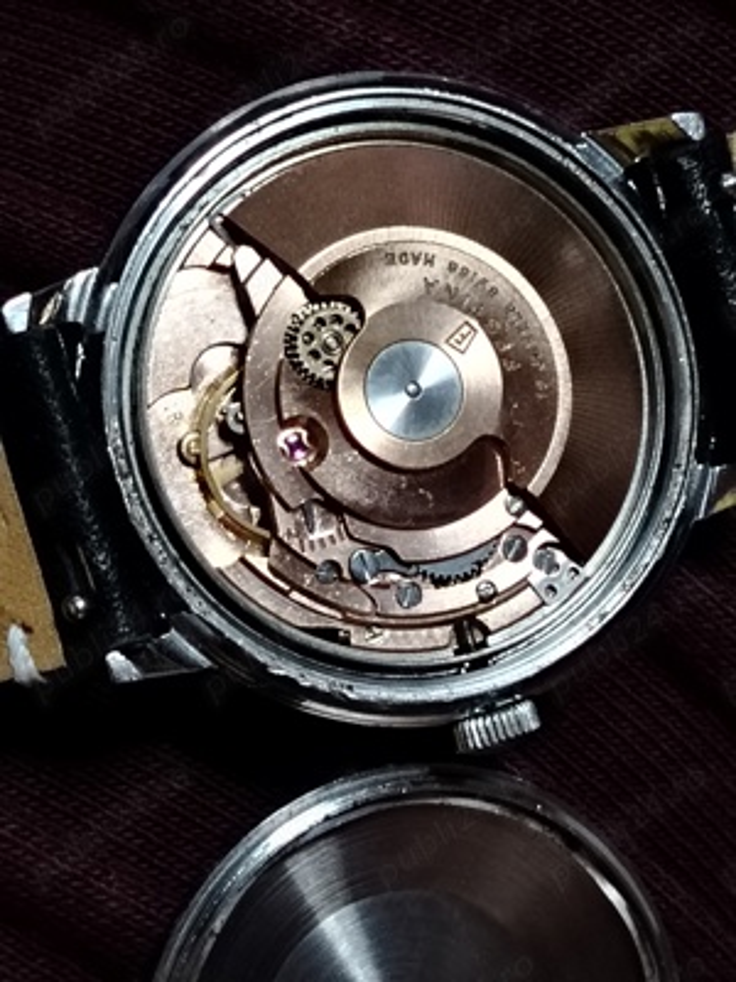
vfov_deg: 14.9
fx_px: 3742
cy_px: 491
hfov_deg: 11.2
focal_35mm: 132
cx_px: 368
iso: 429
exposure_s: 1/50
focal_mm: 5.25
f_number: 1.75
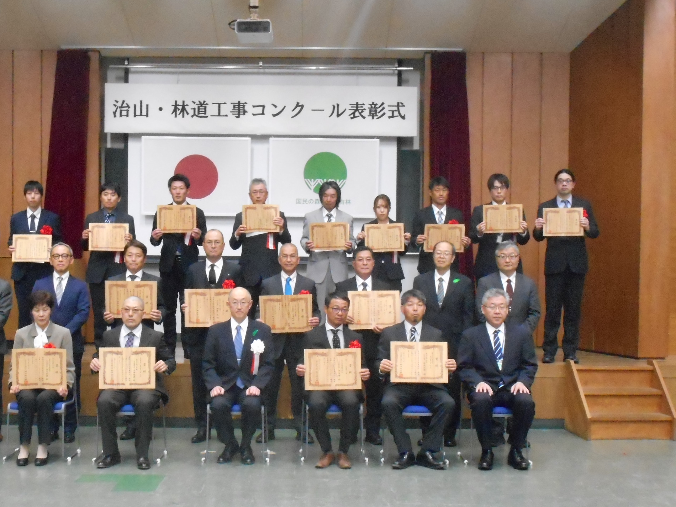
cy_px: 302
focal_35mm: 61
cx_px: 295
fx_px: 1191
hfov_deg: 31.6
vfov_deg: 24.0
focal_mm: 9.1
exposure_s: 1/25
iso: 1600
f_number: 4.9
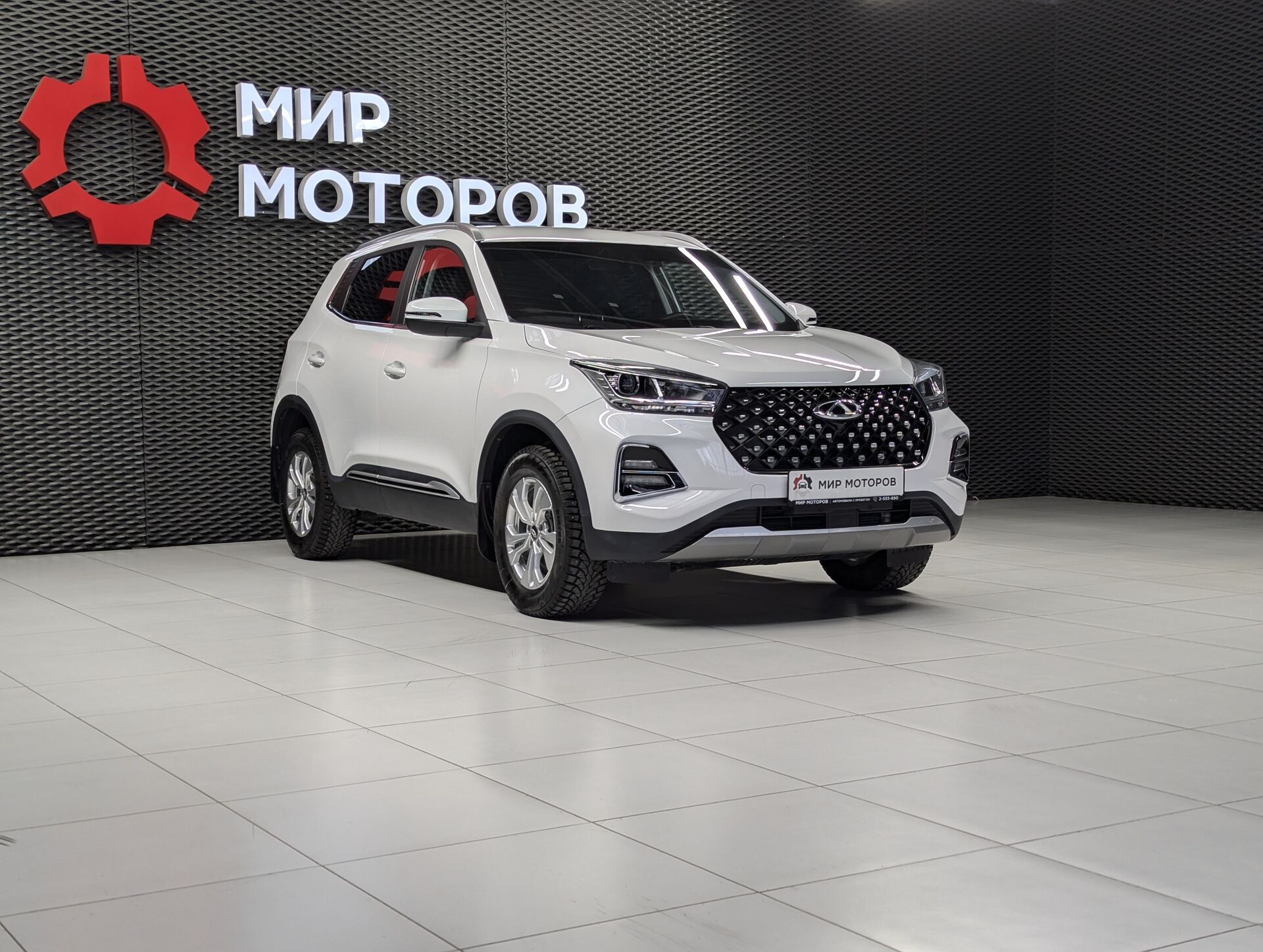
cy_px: 476
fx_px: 1754
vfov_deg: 30.3
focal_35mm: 48
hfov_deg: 39.6
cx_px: 632
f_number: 1.85
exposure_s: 1/126
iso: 42
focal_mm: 6.81
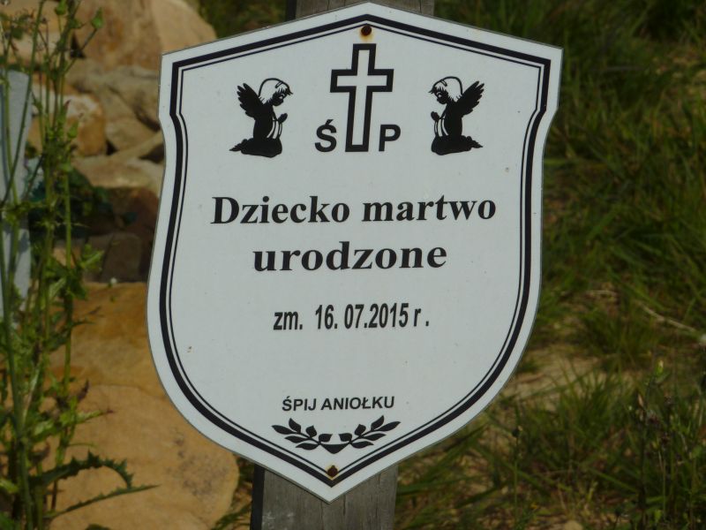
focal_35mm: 242
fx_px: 4936
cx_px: 353
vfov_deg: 6.1
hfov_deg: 8.2
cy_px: 265
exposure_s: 1/800
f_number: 6.3
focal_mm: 39.7
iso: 80
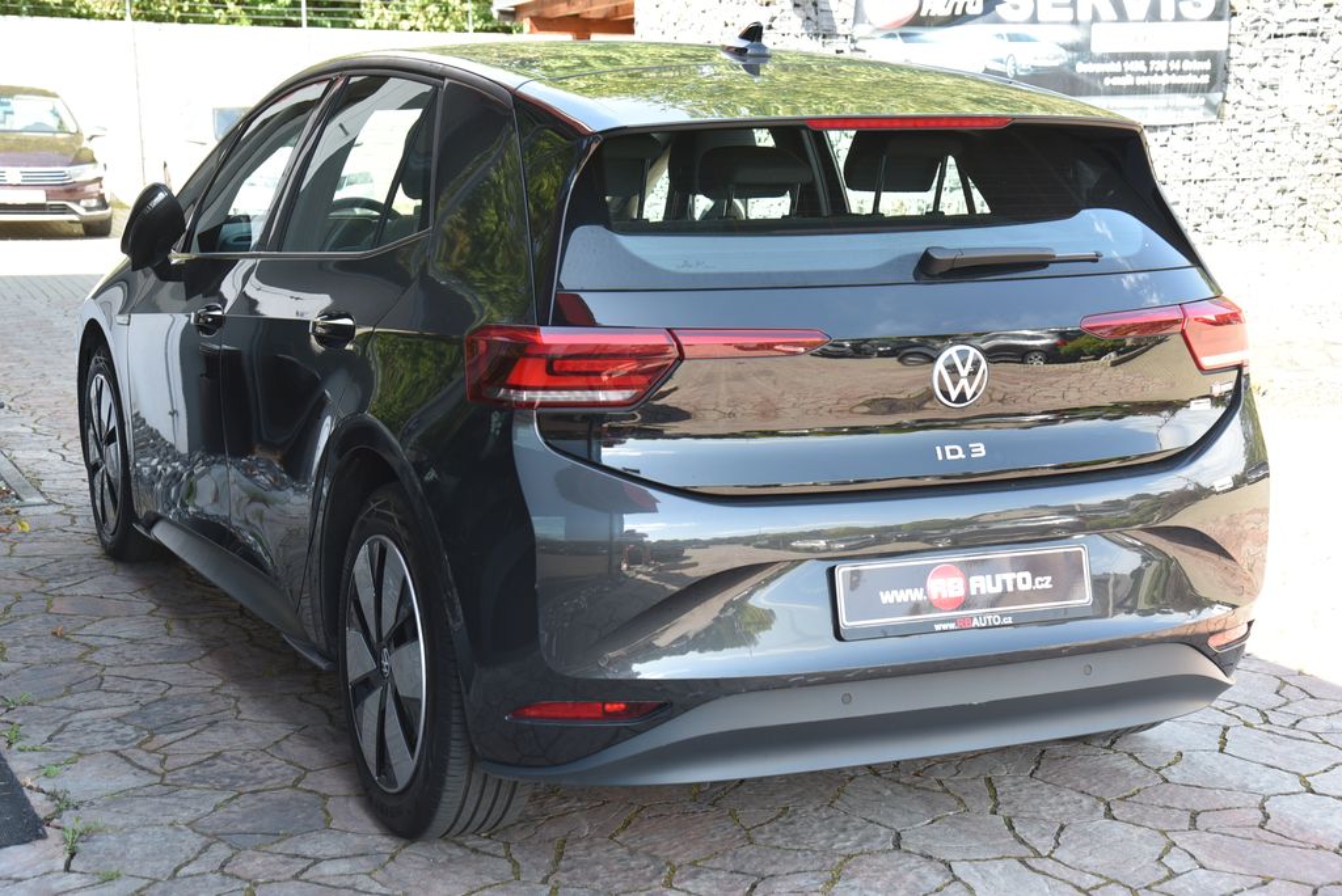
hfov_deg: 36.2
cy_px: 448
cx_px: 671
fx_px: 2051
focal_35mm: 55
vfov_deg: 24.7
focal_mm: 55
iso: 500
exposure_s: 1/125
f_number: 5.6
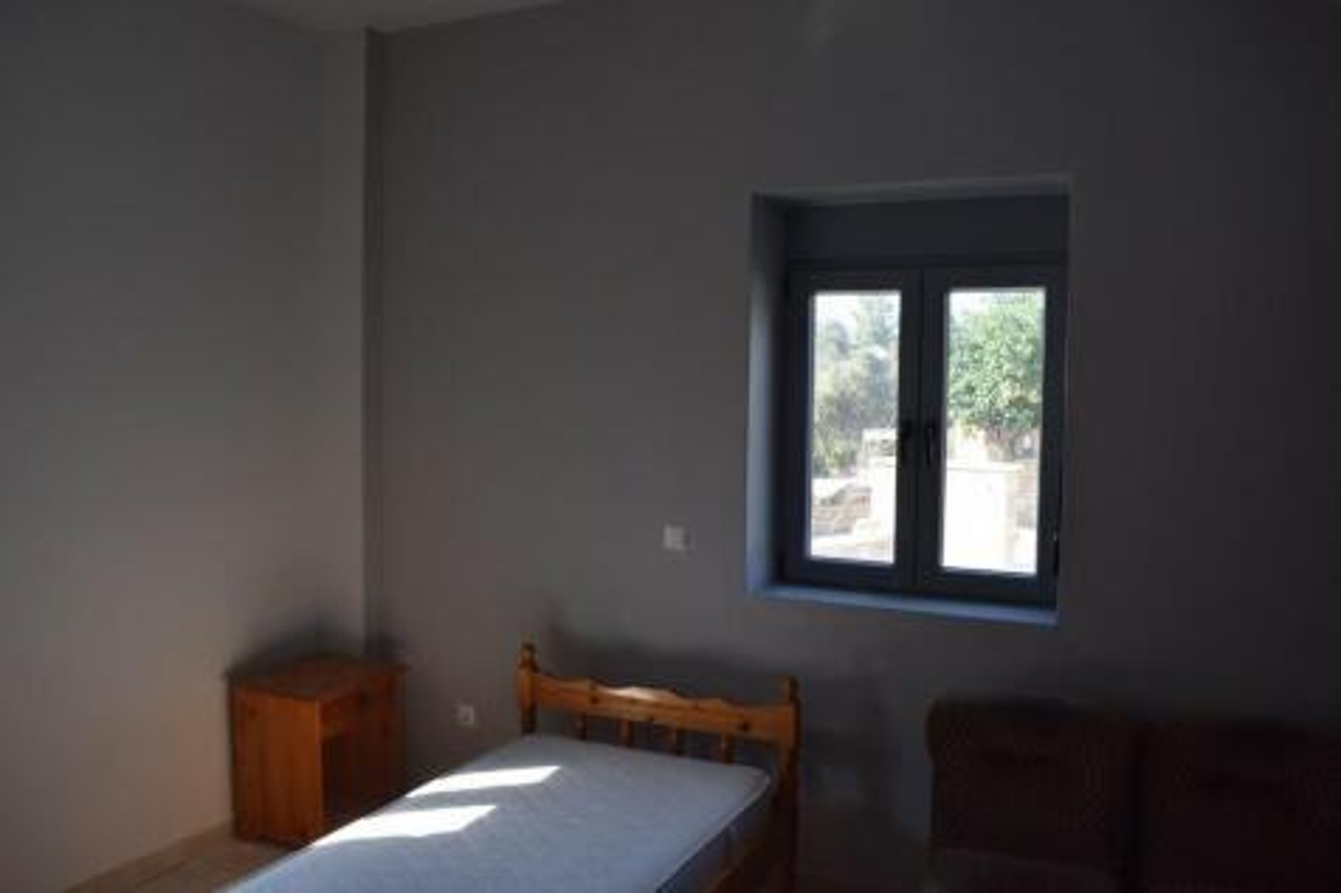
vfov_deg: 43.6
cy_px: 446
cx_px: 670
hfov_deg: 61.9
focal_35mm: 30
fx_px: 1117
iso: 400
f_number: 7.1
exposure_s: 1/200
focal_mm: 20
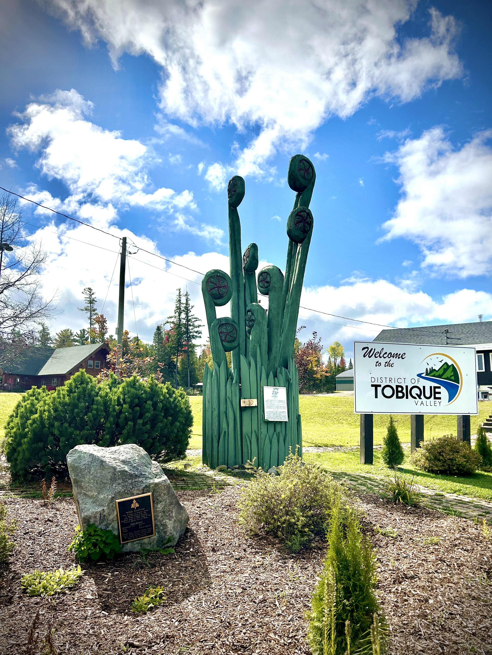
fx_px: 493
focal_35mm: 26
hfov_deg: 53.1
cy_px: 328
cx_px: 246
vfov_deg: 67.3
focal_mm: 5.7
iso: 50
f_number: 1.5
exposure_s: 1/11364
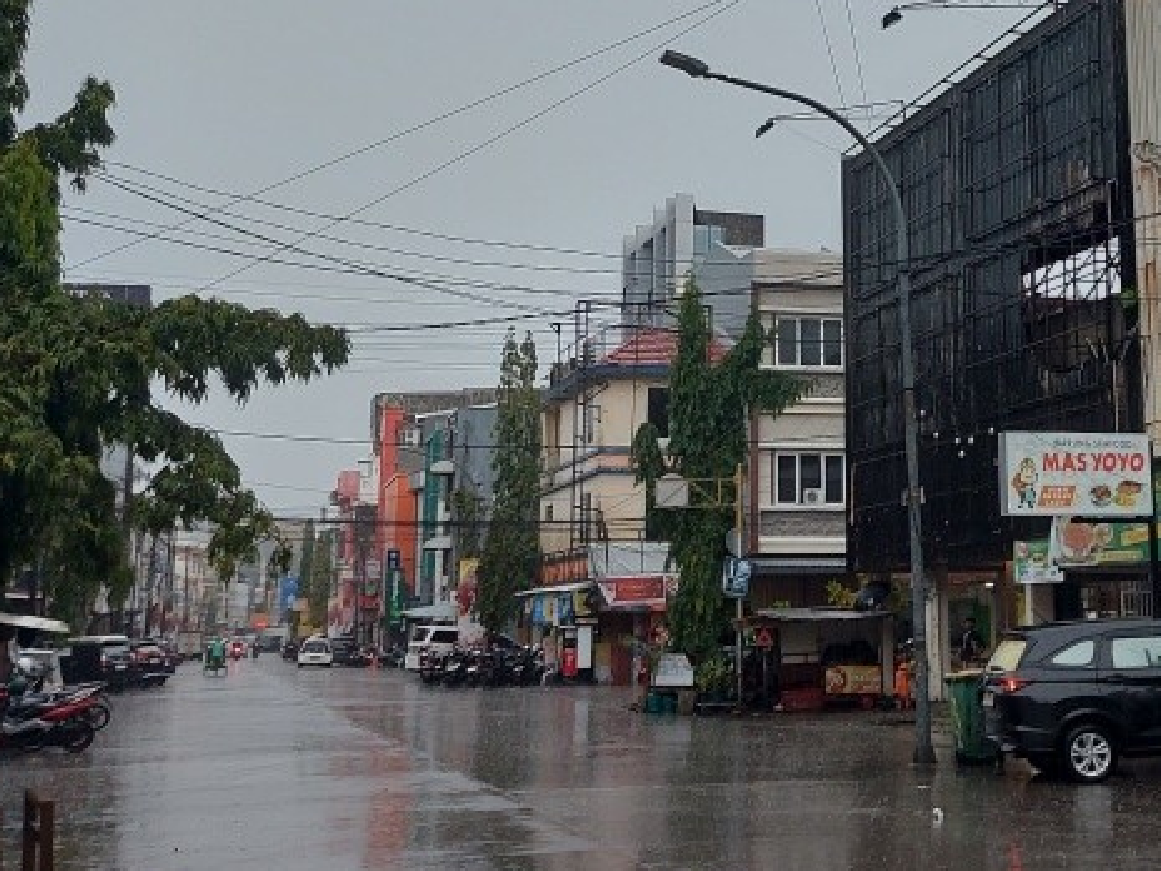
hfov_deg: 35.4
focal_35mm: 53
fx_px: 1778
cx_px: 868
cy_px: 258
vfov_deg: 27.3
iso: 32
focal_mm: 5.23
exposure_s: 1/100
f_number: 1.8
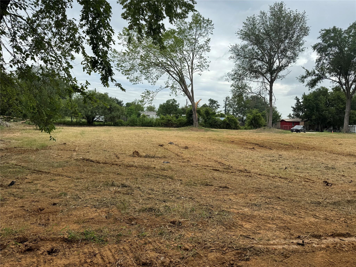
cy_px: 134
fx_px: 247
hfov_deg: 71.6
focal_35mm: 24
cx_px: 178
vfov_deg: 56.8
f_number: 1.78
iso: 80
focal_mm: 6.76
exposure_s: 1/2252
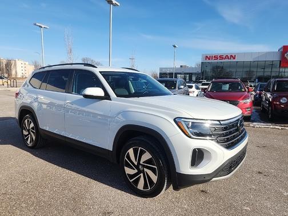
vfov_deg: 58.9
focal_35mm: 23
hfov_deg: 73.9
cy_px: 108
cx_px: 144
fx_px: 191
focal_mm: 5.4
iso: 50
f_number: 1.8
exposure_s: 1/1579
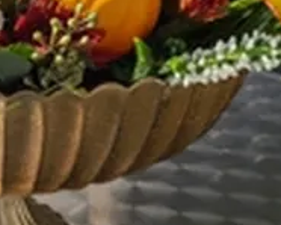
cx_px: -11
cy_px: 24
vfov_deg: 14.5
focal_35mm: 105
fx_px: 874
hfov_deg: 17.8
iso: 16
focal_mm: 7
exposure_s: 1/1437
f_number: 1.8
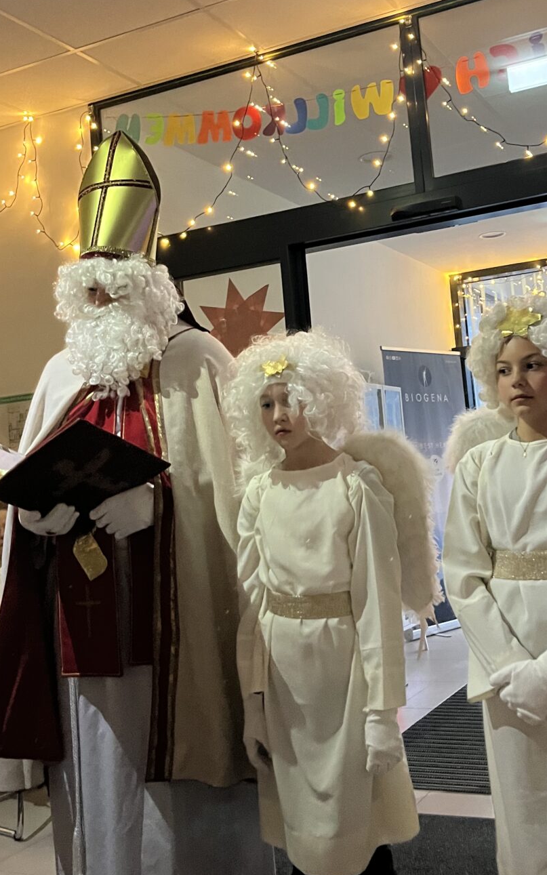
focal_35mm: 41
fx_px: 978
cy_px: 349
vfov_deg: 47.9
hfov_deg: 31.2
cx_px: 300
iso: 640
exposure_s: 1/31
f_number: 1.6
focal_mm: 5.1
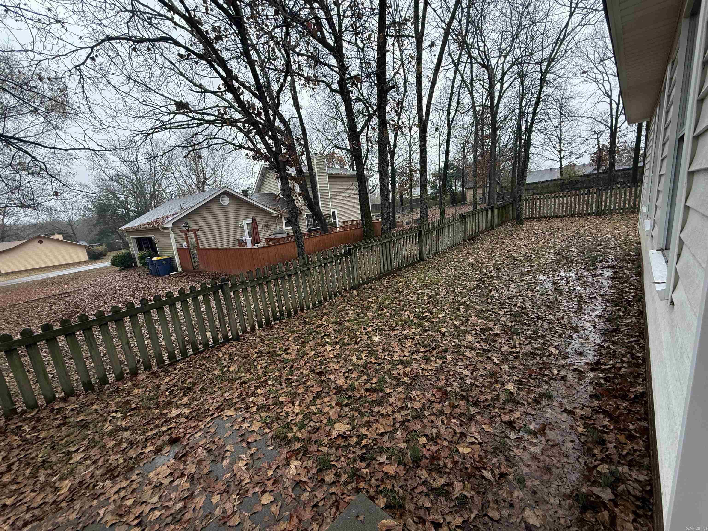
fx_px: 286
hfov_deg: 102.1
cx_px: 354
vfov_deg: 85.7
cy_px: 266
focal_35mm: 14
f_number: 2.2
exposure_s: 1/99
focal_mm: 2.22
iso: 100
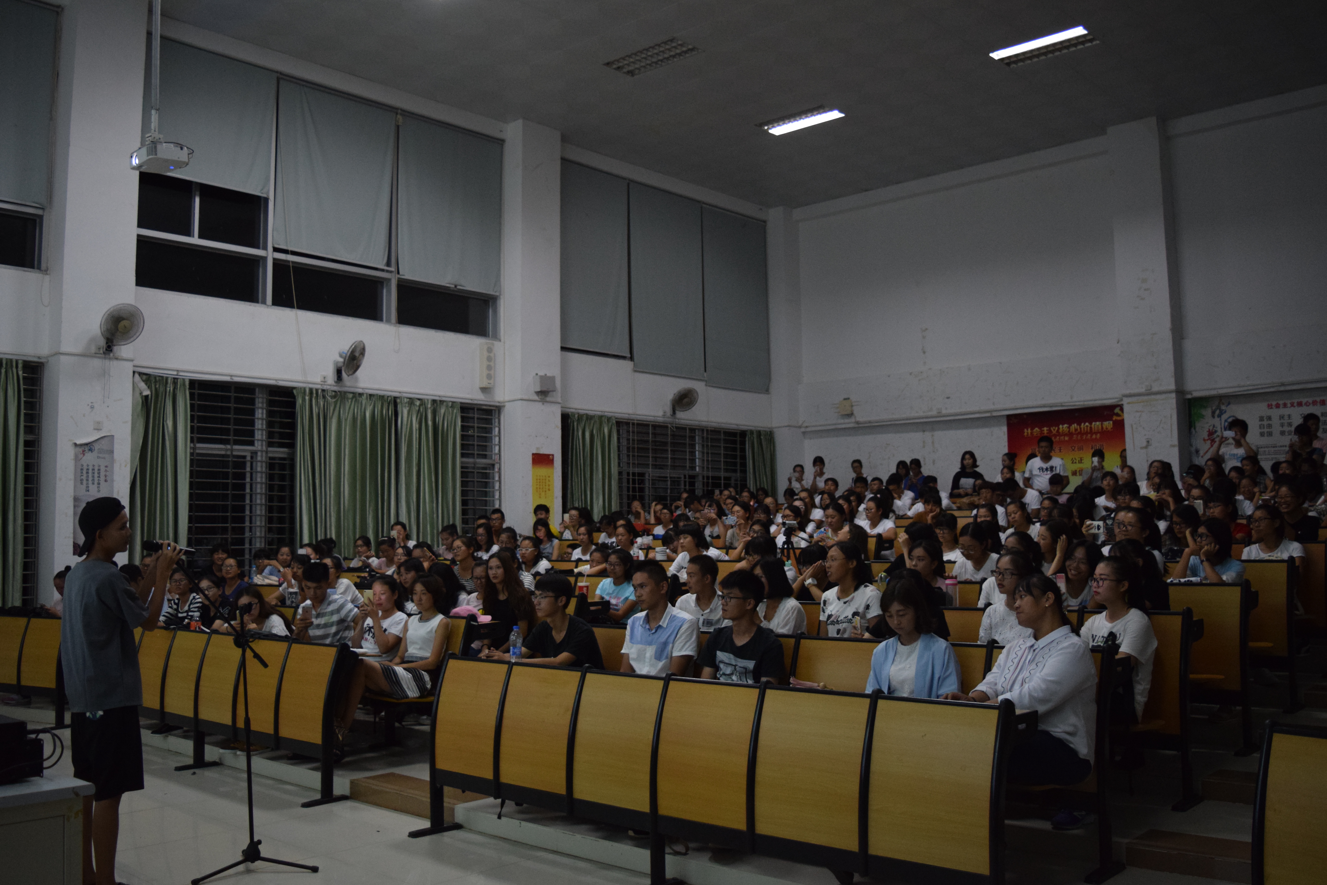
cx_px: 664
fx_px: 1216
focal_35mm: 33
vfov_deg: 40.0
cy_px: 442
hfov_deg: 57.2
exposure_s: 1/60
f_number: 3.8
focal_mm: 22
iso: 1800
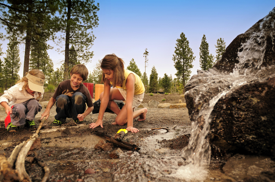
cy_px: 91
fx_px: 195
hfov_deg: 70.5
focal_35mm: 26
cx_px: 138
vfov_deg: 50.3
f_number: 2.8
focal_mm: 17
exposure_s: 1/250
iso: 200
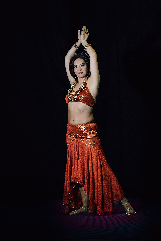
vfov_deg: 15.2
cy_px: 120
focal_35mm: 135
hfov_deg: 10.2
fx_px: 904
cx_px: 80
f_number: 6.3
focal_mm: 135
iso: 6400
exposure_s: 1/250
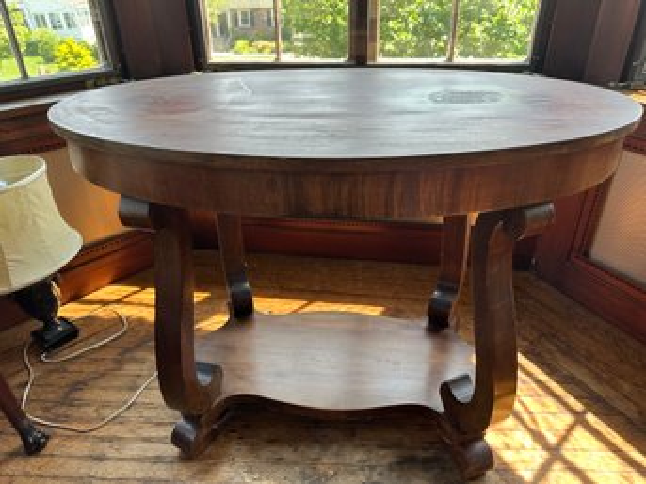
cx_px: 323
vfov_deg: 56.8
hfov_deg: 71.6
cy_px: 242
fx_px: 448
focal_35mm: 24
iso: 64
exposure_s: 1/121
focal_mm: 6.86
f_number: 1.78
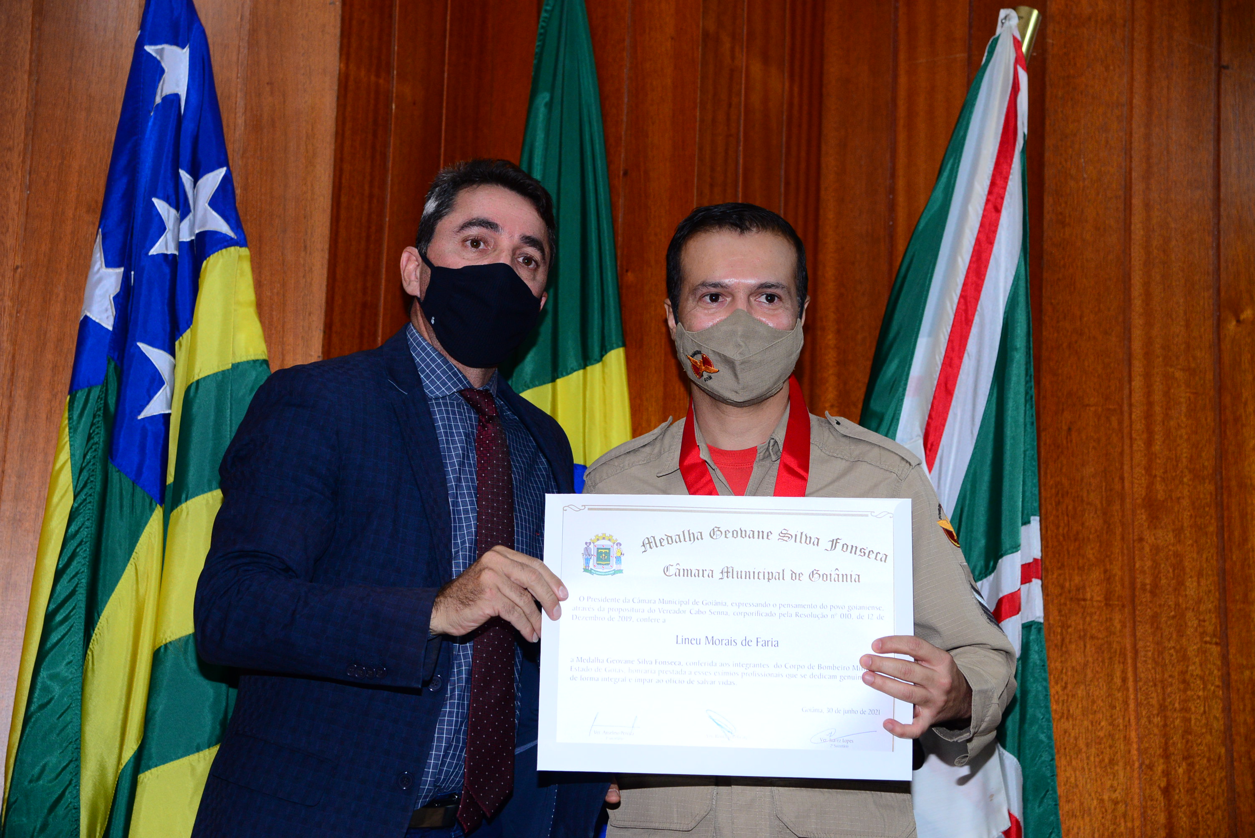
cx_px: 628
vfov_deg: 20.6
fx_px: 2302
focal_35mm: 66
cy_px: 419
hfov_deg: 30.5
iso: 1600
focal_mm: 66
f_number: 4.5
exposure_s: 1/125
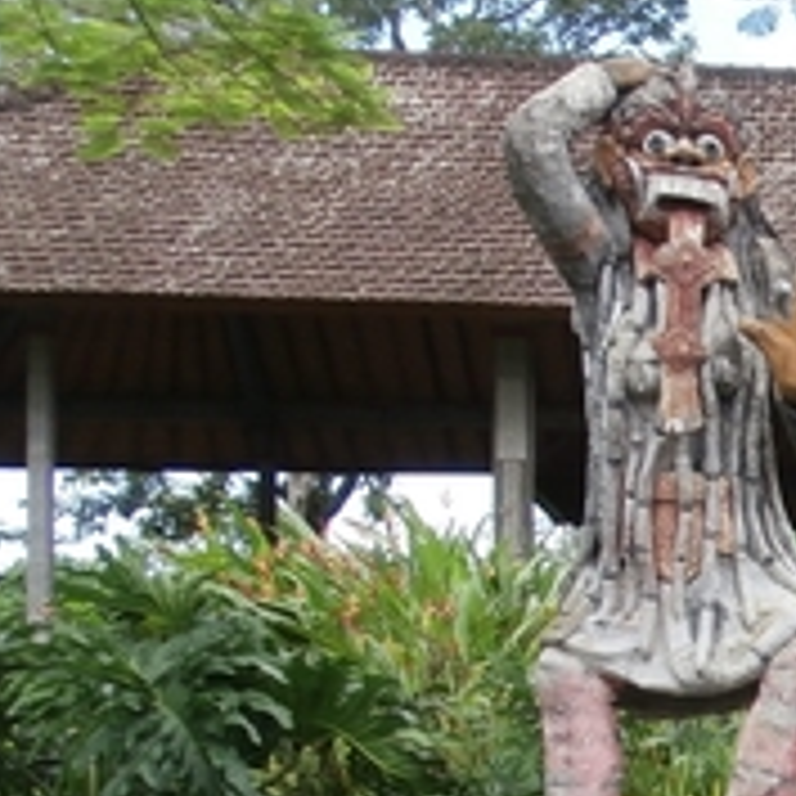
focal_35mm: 90
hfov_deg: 17.2
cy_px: 720
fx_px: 2341
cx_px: 1241
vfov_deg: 19.0
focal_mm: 5.36
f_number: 3.5
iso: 100
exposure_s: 1/200
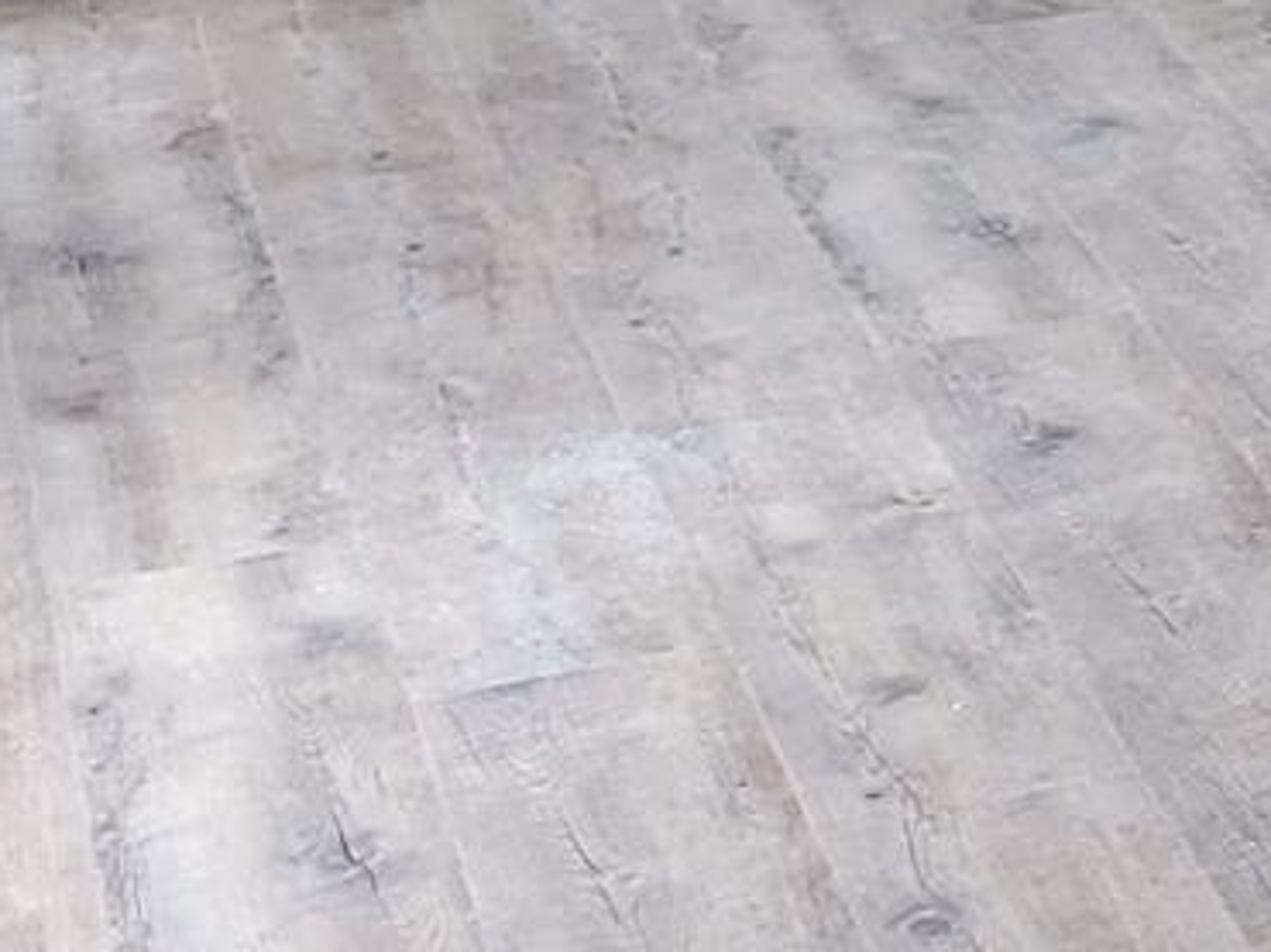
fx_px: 5284
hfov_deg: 10.7
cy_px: -615
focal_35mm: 144
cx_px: 3476
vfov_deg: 9.9
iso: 100
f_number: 1.8
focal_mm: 5.4
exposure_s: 1/40
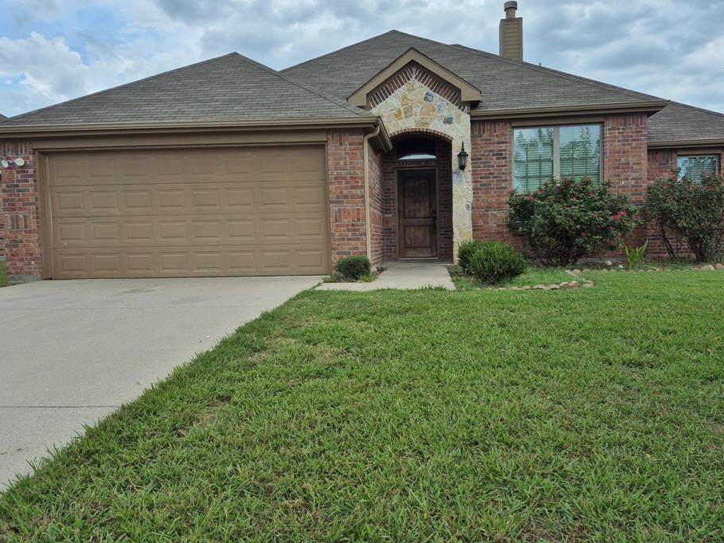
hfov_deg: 67.2
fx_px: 544
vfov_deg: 53.0
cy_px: 262
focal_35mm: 26
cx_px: 395
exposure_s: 1/910
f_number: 1.8
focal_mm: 5.4
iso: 25
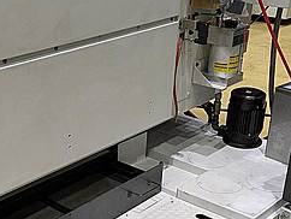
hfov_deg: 29.1
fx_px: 555
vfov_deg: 21.9
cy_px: 182
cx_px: 89
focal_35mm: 66
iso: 183
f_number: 1.89
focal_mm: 5.43
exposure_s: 1/40
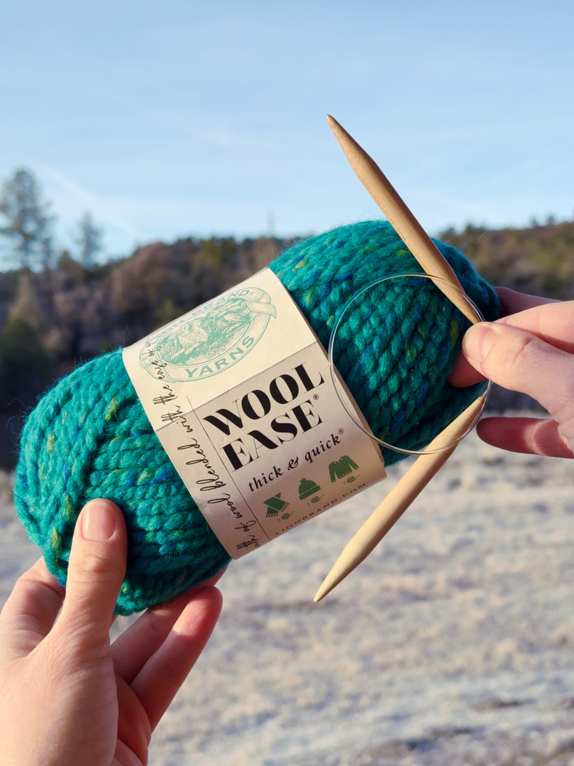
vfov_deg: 39.7
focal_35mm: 48
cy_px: 383
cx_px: 287
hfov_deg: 30.3
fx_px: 1061
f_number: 1.78
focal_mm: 6.76
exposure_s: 1/1560
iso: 64
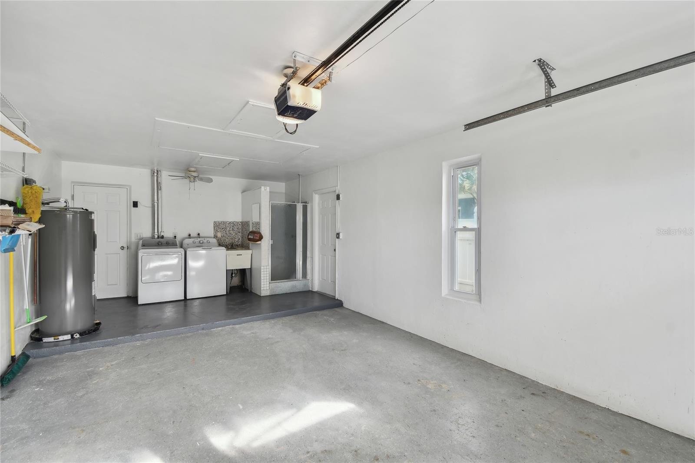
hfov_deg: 100.4
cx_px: 348
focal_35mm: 15
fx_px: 290
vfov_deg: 77.3
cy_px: 232
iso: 100
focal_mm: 10
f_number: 7.1
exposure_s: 1/15
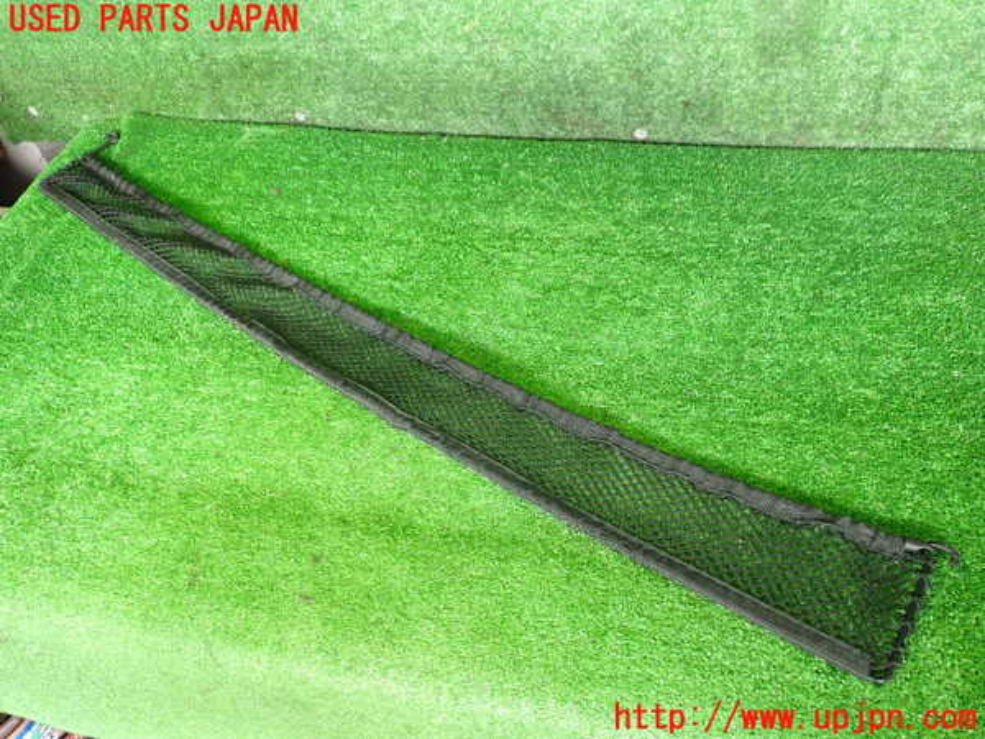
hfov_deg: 60.0
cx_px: 492
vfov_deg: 46.8
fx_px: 854
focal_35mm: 30
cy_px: 370
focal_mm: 5.4
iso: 500
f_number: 2.3
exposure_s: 1/30
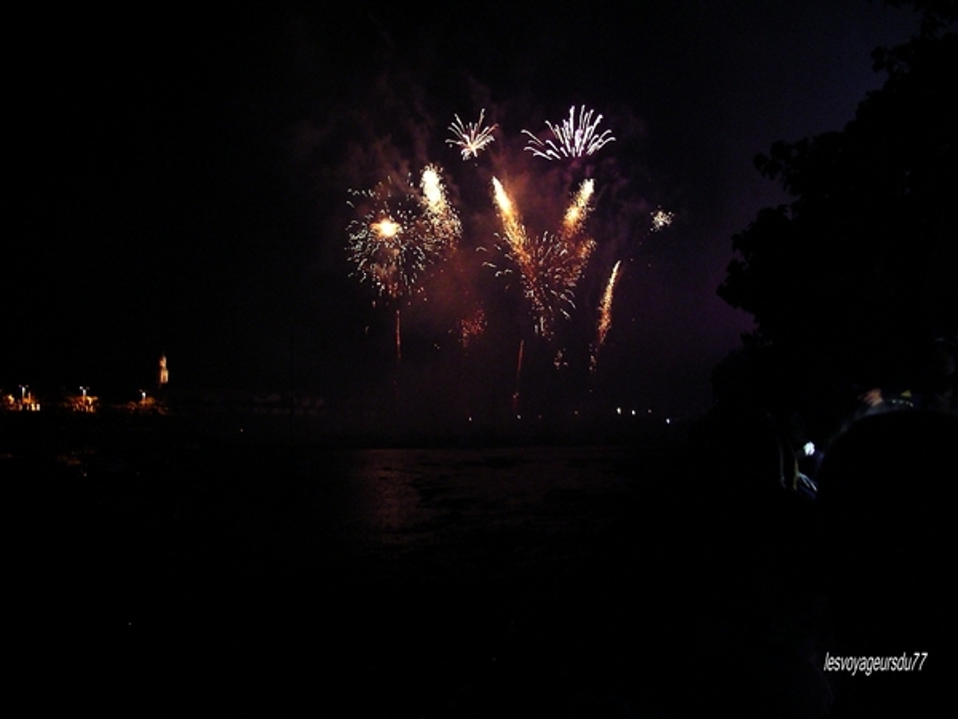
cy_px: 360
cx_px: 479
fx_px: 1024
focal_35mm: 37
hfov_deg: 50.1
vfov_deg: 38.7
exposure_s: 1/4
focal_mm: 5.7
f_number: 2.8
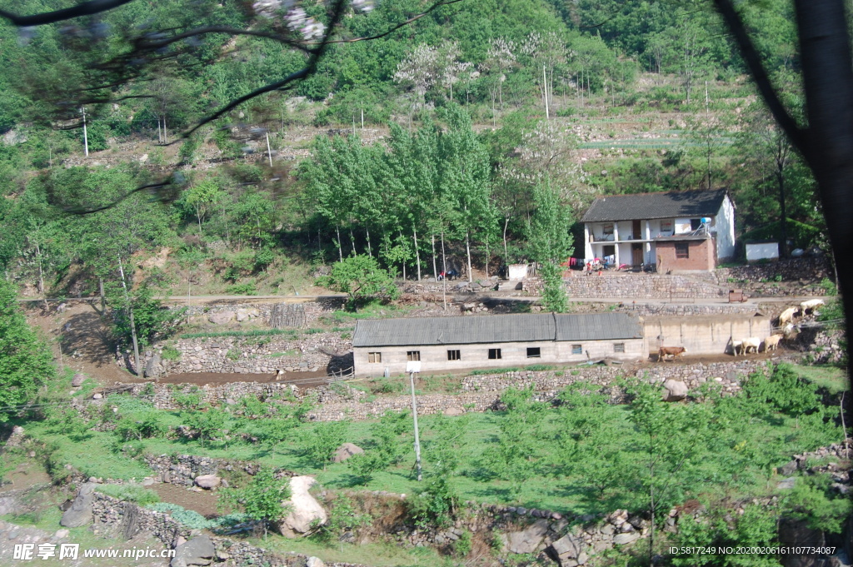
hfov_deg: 49.6
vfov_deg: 34.2
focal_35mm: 39
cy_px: 284
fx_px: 923
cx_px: 426
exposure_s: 1/200
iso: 200
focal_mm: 26
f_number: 7.1
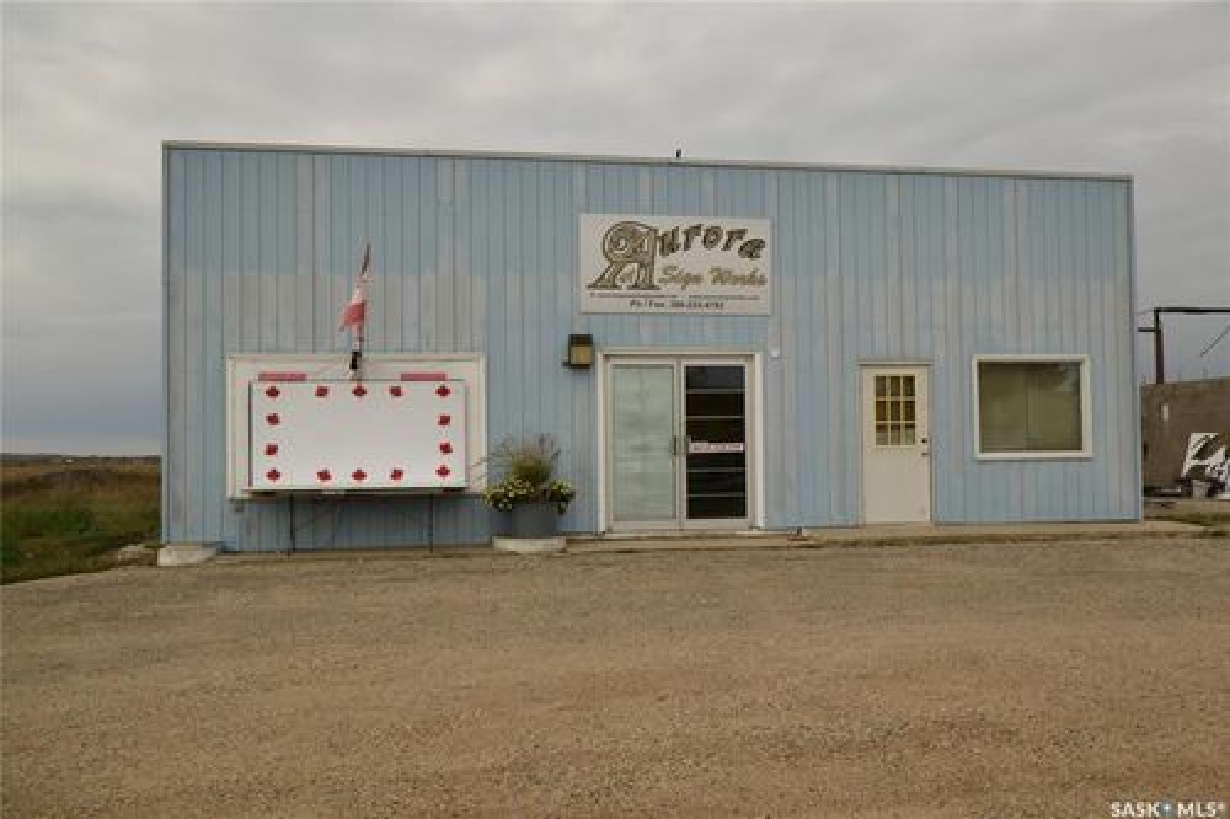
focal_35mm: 36
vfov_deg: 36.8
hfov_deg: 53.1
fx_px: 1230
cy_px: 410
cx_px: 615
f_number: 11
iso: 100
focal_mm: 24
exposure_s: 1/125
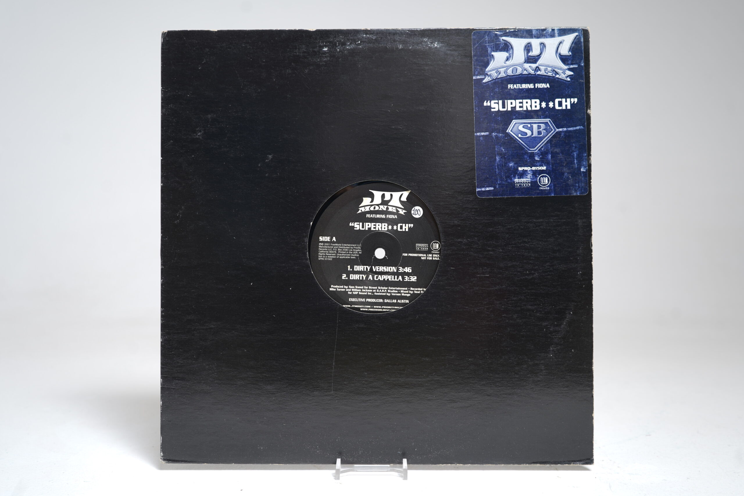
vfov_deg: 43.6
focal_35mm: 30
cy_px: 248
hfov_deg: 61.9
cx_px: 372
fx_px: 620
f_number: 5
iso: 64
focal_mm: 30
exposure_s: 1/2.5
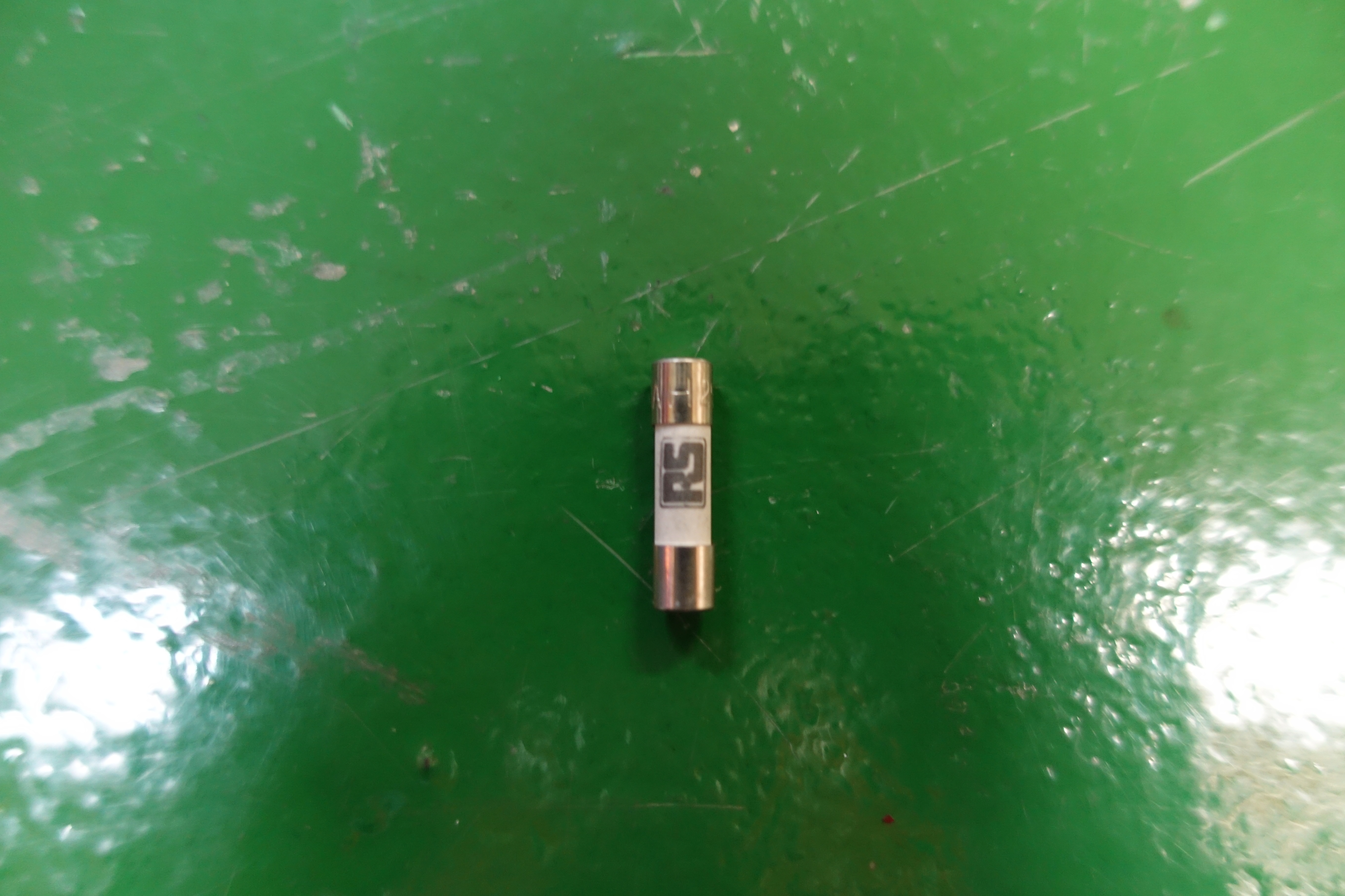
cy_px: 448
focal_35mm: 24
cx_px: 672
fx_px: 897
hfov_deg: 73.7
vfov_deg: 53.1
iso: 800
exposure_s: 1/15
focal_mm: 8.8
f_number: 1.8
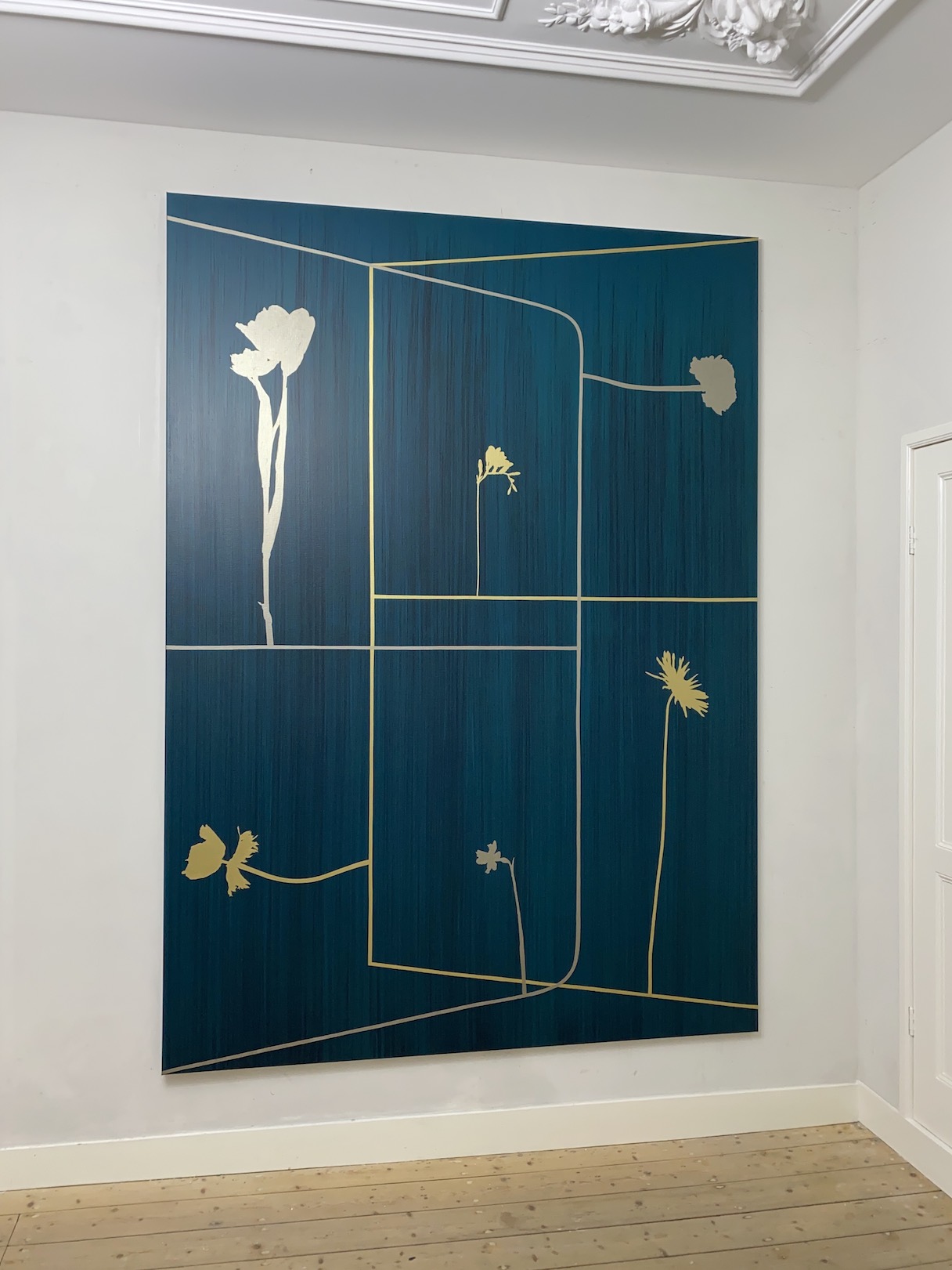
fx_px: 953
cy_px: 635
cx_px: 476
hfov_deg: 53.1
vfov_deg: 67.3
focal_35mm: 26
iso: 64
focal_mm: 4.25
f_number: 1.8
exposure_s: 1/50
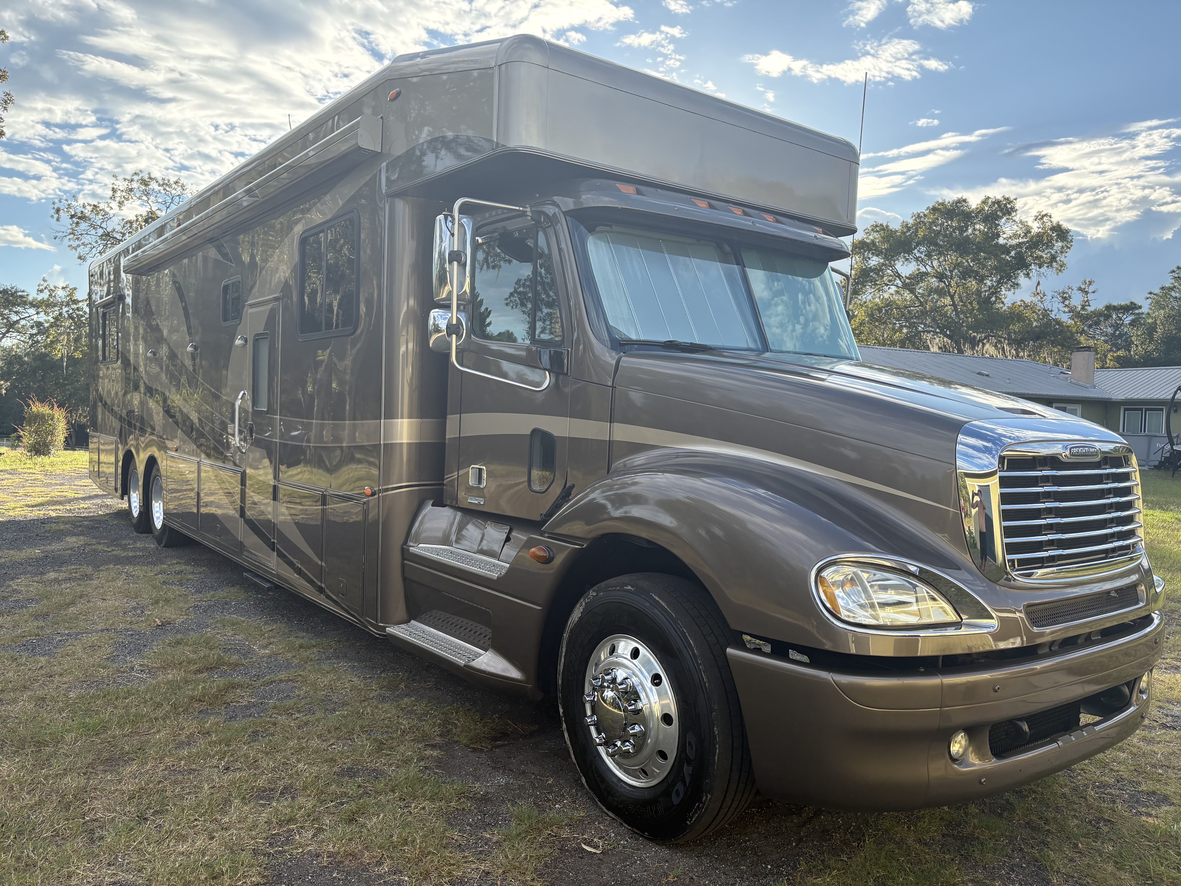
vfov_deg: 53.1
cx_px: 590
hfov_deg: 67.3
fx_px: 887
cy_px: 443
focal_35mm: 26
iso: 64
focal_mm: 5.96
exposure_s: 1/1196
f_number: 1.6
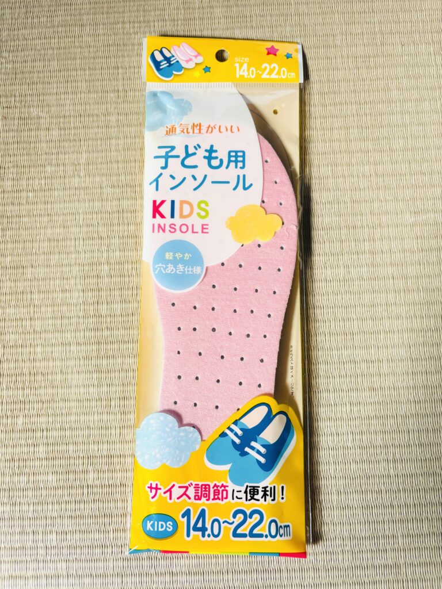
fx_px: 443
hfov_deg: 53.1
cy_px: 294
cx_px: 221
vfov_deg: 67.3
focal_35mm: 26
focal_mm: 5.96
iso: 50
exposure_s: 1/933
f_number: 1.6
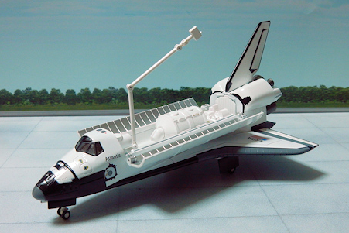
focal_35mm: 45
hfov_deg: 43.6
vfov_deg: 29.9
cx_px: 175
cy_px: 128
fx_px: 436
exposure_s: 1/30
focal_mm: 7.6
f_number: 4.2
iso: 400
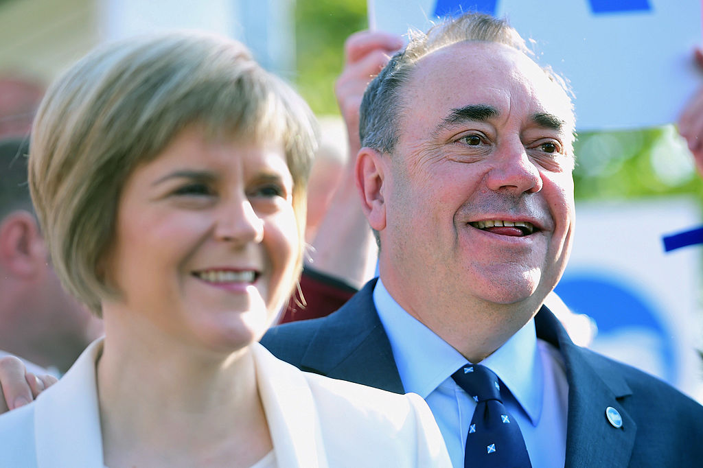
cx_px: 352
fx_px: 3026
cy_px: 234
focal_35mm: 155
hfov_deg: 13.3
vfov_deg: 8.8
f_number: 4
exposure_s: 1/1000
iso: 400
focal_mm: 155
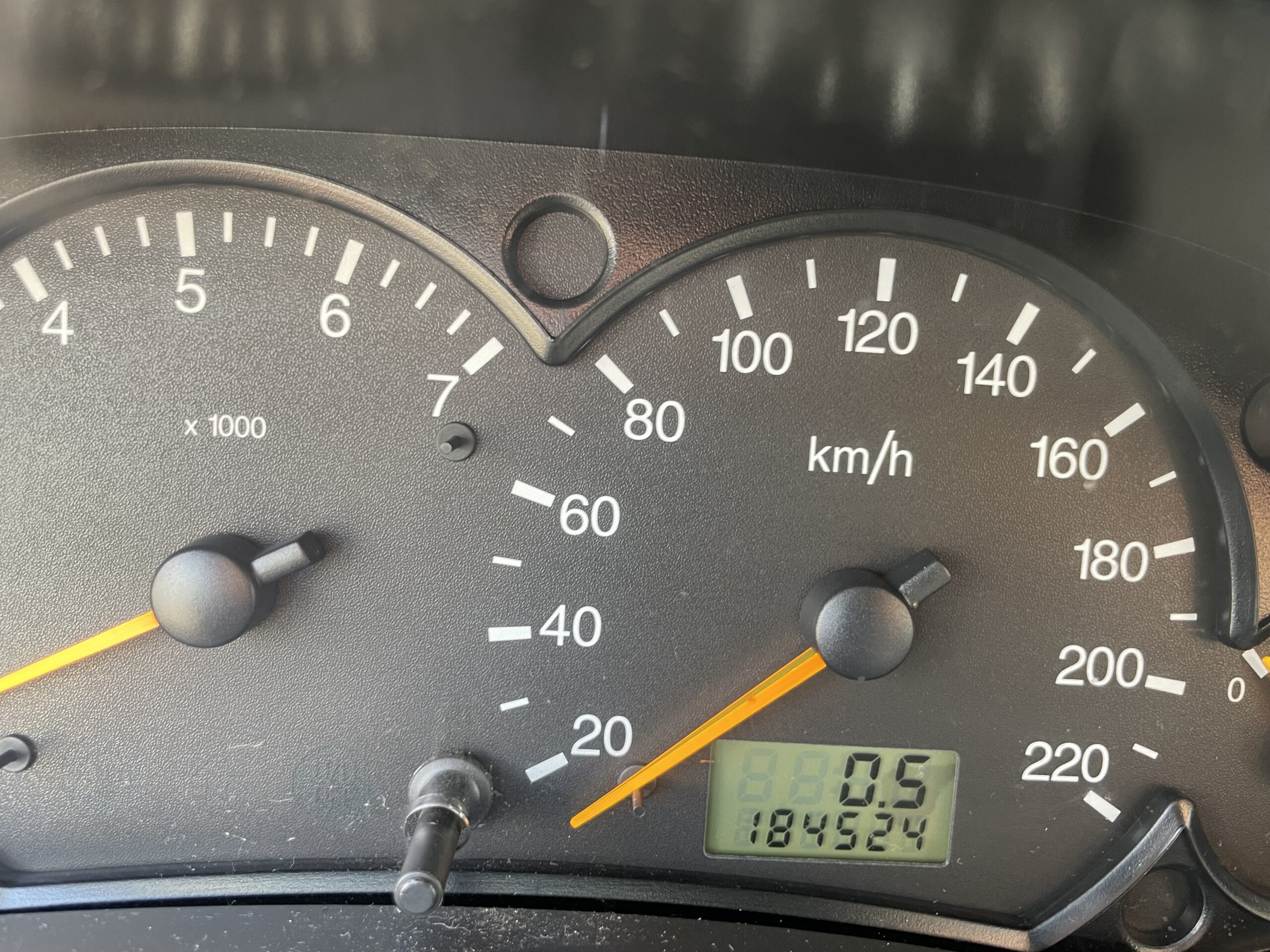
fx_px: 954
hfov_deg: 67.3
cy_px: 476
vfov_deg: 53.1
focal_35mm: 26
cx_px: 635
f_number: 1.6
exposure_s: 1/69
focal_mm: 4.2
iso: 125
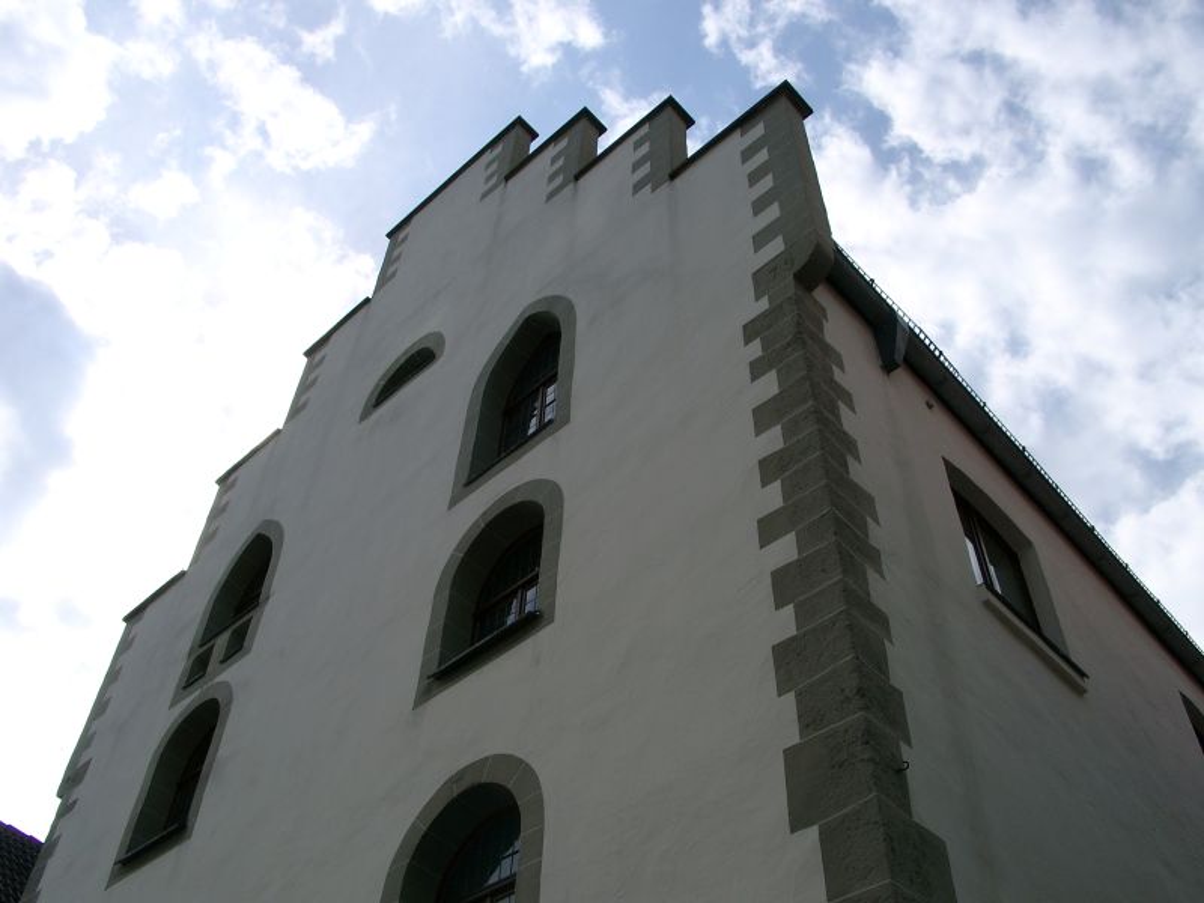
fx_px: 1183
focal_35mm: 34
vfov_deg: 41.8
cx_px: 602
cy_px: 452
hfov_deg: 54.0
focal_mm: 7.13
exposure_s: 1/726
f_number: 5.6
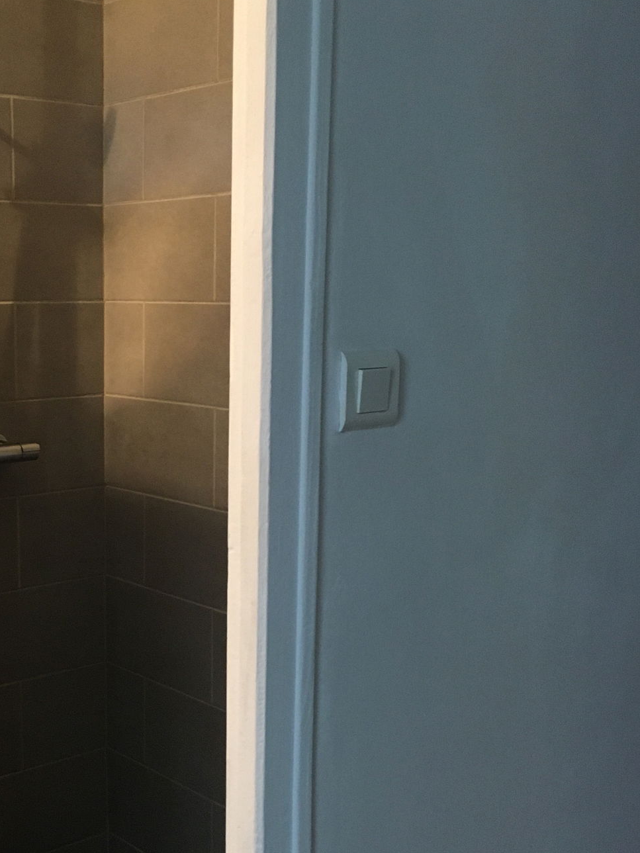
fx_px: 1183
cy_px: 474
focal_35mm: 48
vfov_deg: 39.6
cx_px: 125
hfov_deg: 29.6
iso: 250
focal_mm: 4.15
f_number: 2.2
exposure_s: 1/33
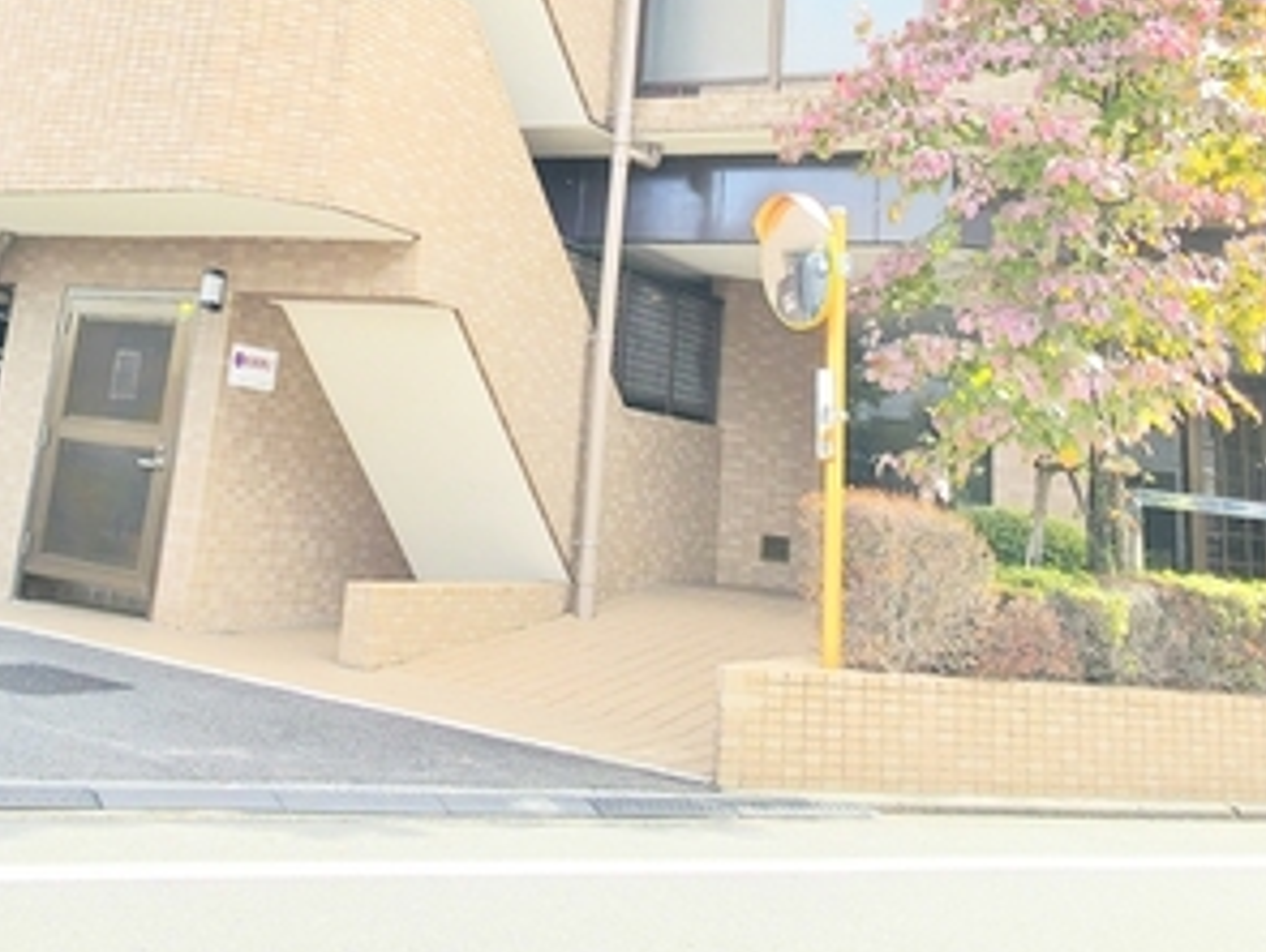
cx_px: 429
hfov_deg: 54.3
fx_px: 1208
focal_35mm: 33
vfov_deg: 39.0
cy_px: 45
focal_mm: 2.2
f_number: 1.9
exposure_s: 1/1111
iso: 20
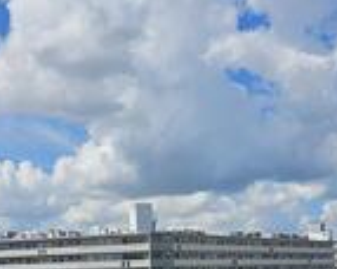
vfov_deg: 23.1
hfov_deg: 30.0
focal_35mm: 63
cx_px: 141
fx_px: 627
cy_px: 274
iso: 12
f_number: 1.7
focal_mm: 6.3
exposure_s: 1/1677
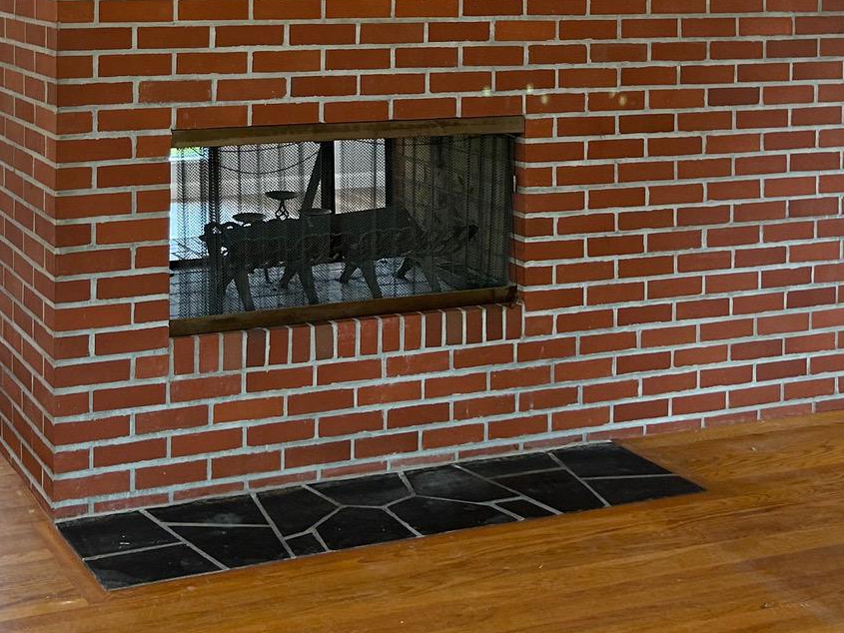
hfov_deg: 30.3
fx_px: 1536
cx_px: 223
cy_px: -53
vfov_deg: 22.1
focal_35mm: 63
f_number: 1.5
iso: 100
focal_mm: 5.7
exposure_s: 1/60
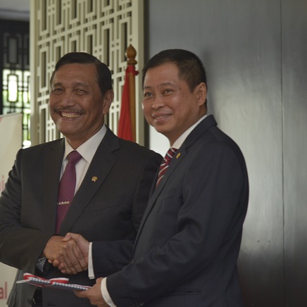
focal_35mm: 187
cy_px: 160
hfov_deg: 9.3
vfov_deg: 9.4
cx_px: 95
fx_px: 1876
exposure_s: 1/100
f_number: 5
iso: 1600
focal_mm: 120
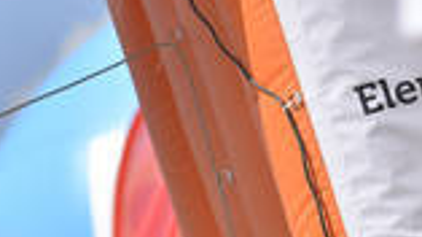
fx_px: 4539
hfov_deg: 5.3
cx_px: -301
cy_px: 532
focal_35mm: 406
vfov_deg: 3.0
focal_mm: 95
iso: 200
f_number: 4
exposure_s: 1/4000
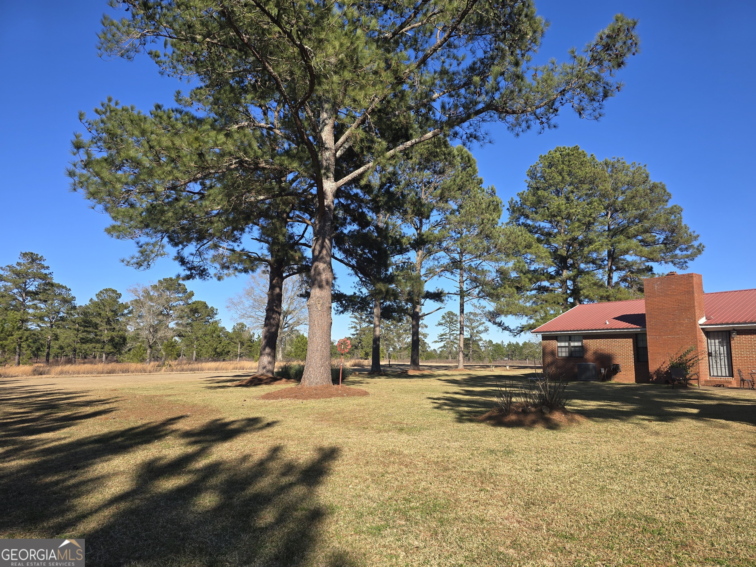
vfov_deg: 58.9
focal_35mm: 23
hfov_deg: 73.9
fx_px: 502
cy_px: 284
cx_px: 378
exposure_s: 1/611
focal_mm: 6.3
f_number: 1.7
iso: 12
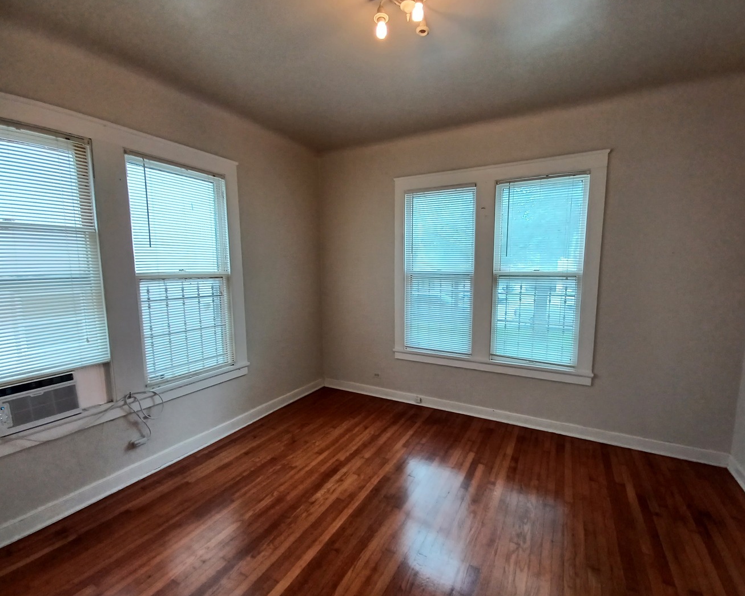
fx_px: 309
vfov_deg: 88.0
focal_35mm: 14
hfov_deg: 100.5
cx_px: 401
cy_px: 302
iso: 64
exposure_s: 1/60
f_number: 2.2
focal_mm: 1.42
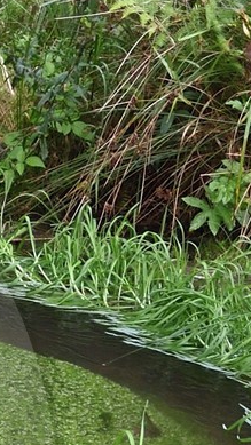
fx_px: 2601
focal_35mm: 220
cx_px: -473
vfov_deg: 9.7
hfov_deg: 5.2
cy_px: 523
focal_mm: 34
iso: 800
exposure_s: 1/60
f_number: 13
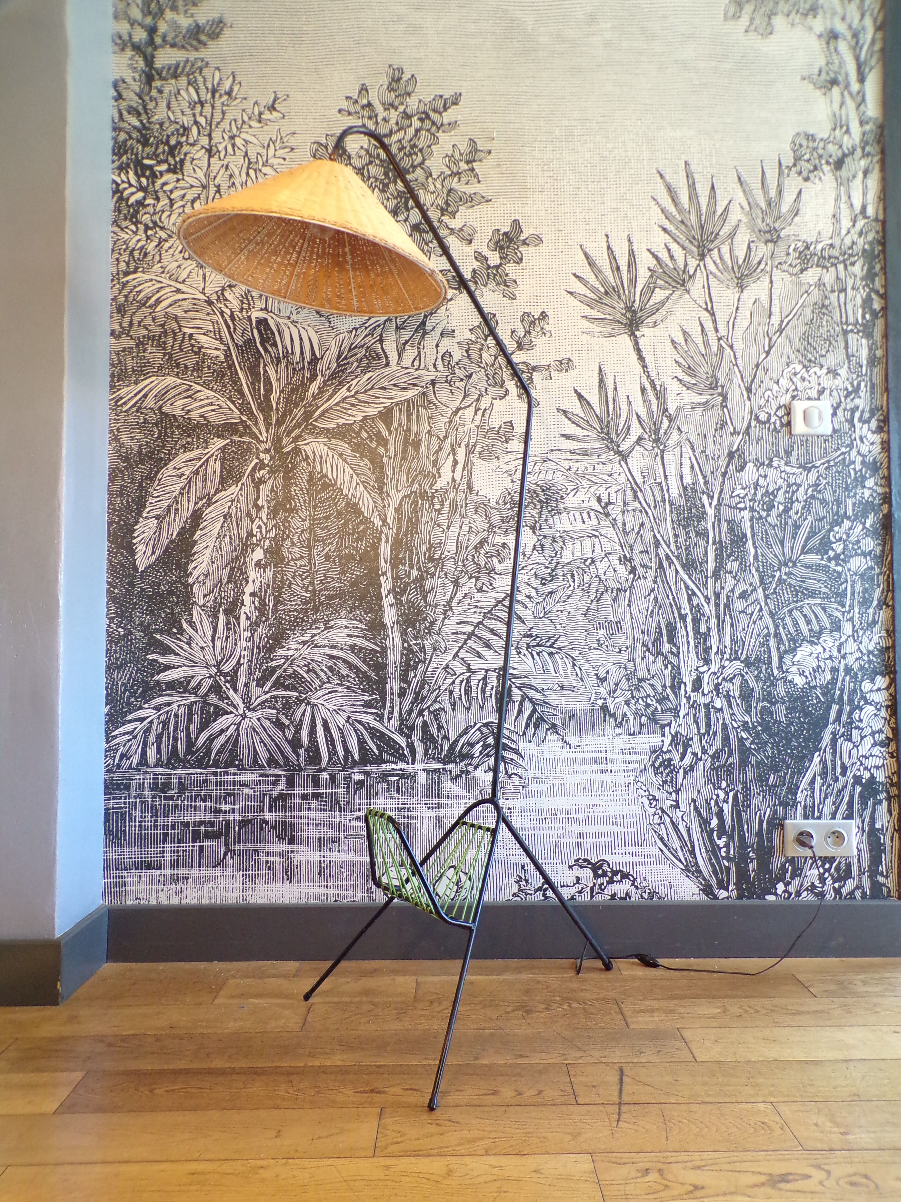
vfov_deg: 71.6
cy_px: 601
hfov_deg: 56.8
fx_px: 833
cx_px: 450
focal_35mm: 24
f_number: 3
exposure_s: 1/17
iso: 288
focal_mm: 4.3
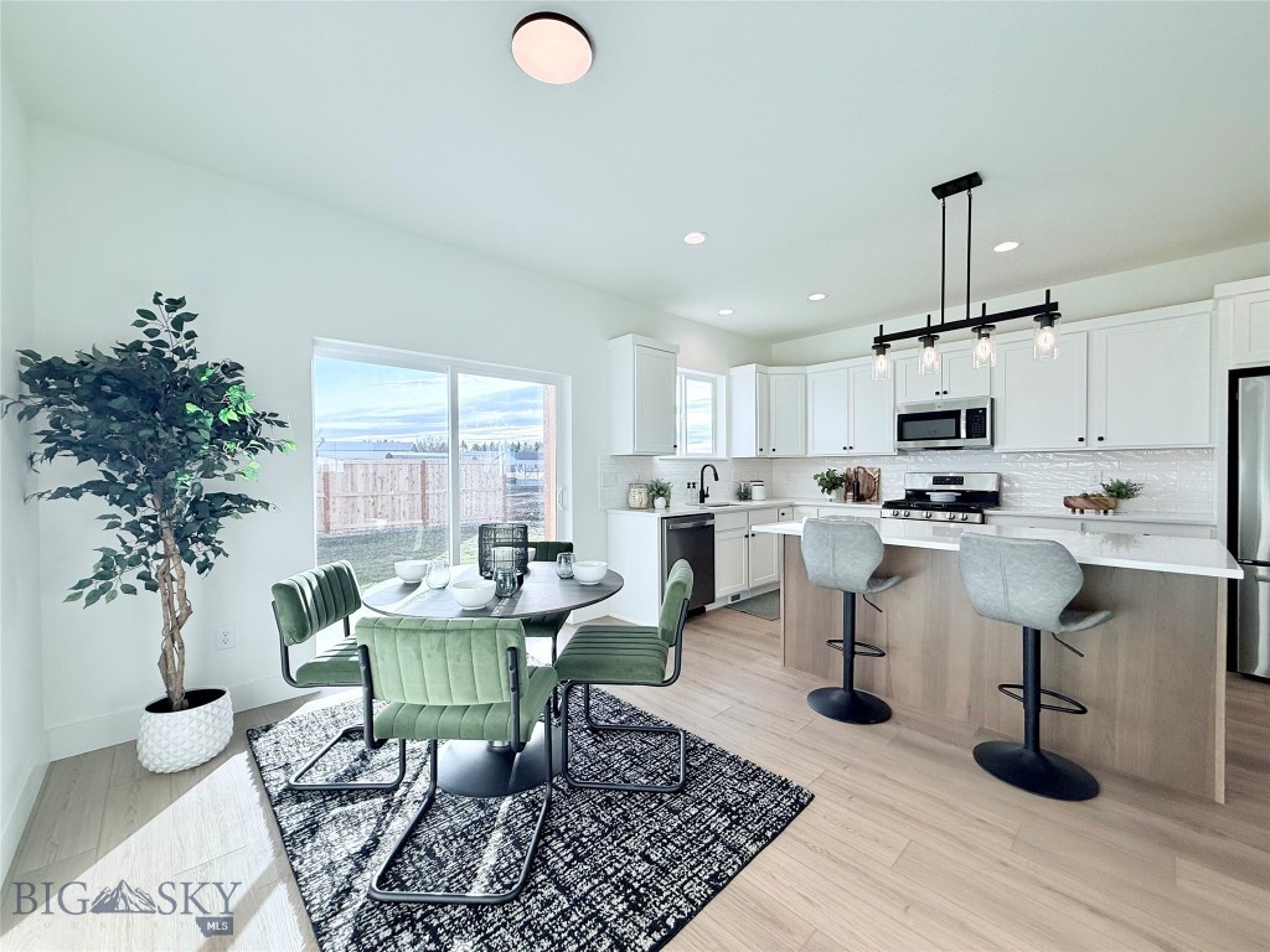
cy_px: 476
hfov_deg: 102.1
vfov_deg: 85.7
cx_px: 635
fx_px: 514
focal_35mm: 14
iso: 64
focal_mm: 2.22
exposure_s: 1/413
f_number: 2.2
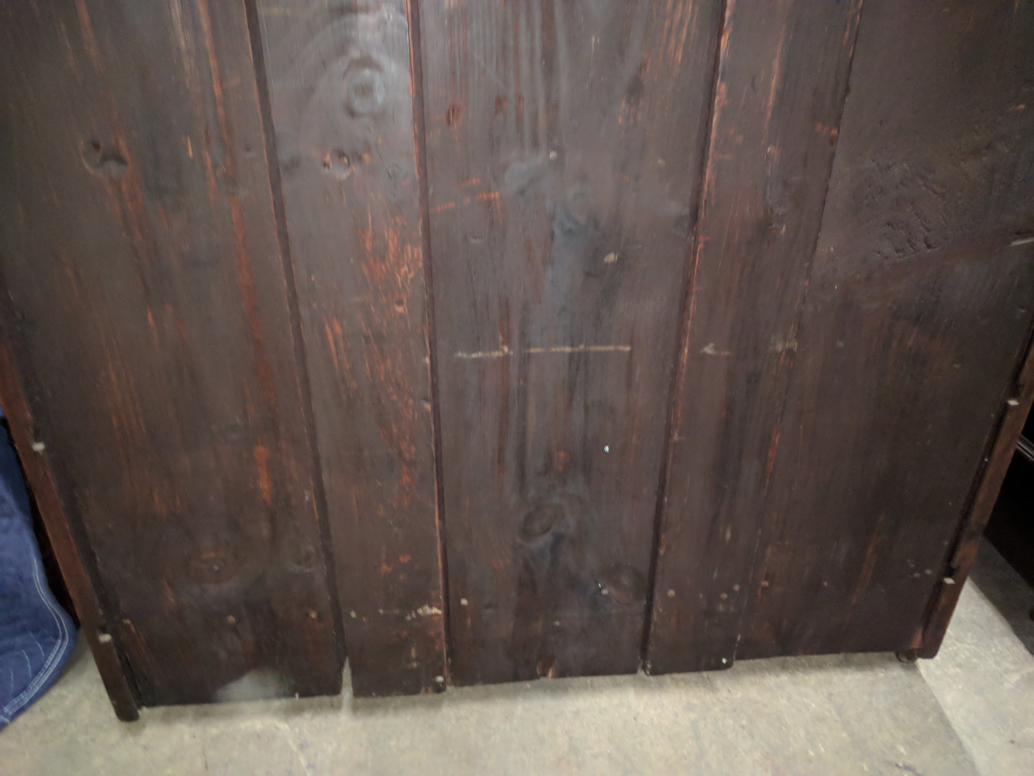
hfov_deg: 67.3
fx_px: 777
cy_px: 388
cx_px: 517
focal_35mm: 26
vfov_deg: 53.1
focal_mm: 4.67
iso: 1701
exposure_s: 1/14.6
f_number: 2
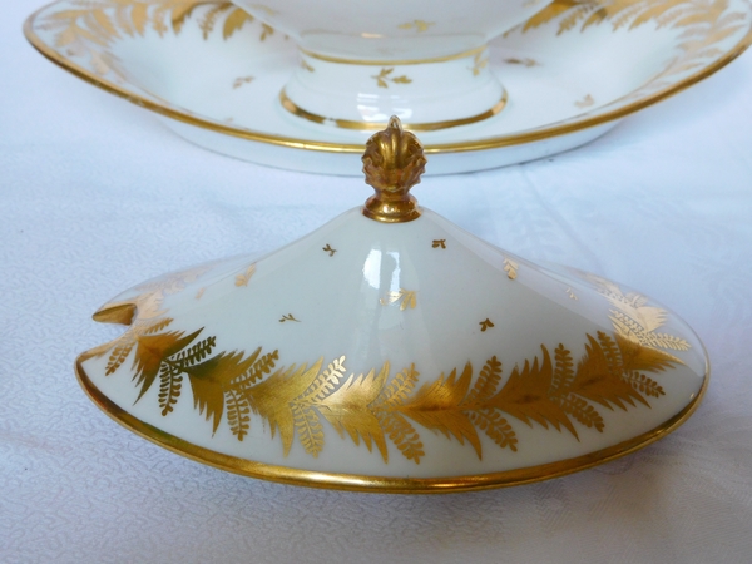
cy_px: 282
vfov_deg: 32.2
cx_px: 376
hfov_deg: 42.1
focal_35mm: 45
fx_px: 978
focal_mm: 8
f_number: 4
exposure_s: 1/30
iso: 180
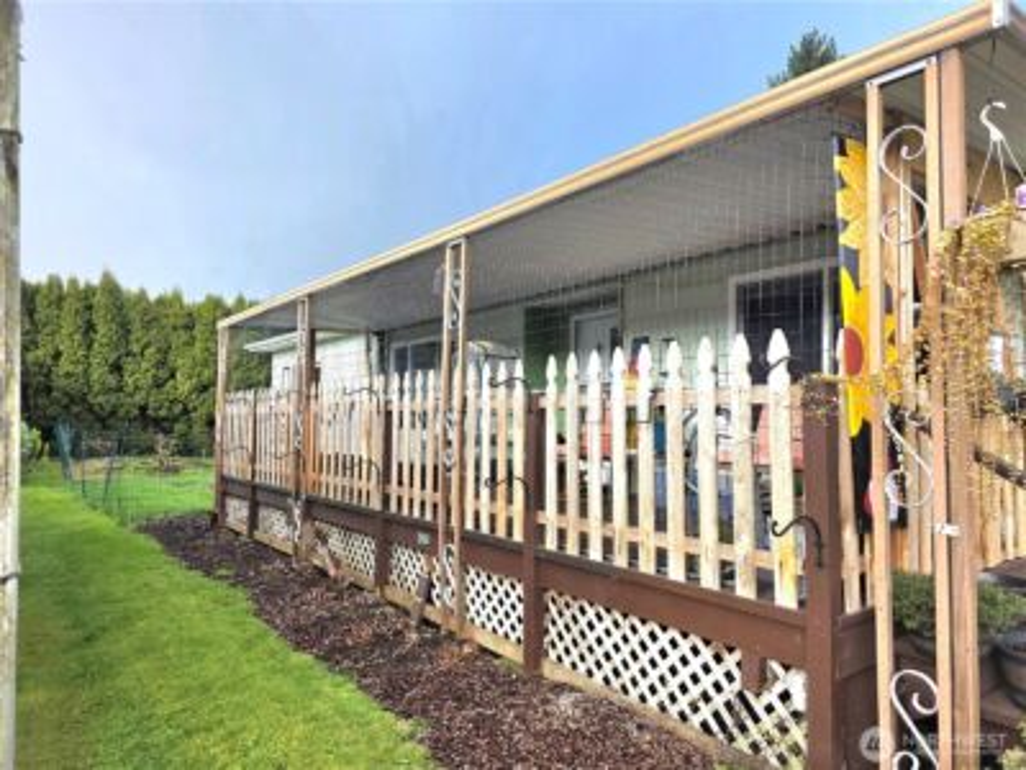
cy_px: 385
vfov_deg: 58.9
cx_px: 513
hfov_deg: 73.9
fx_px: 682
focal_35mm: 23
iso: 12
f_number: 1.7
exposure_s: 1/164
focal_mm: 6.3
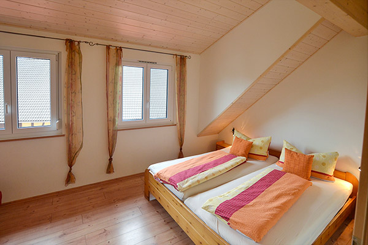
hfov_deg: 100.4
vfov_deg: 77.3
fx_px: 153
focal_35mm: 15
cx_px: 184
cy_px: 122
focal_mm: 10
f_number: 4.5
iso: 400
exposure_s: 1/80
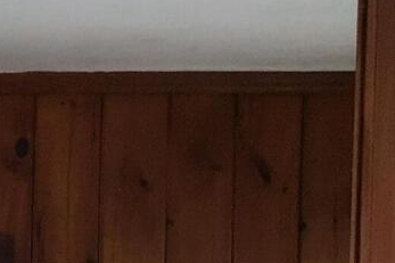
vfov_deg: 7.5
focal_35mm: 168
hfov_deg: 11.4
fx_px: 1842
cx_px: -299
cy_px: 668
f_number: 1.8
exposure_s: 1/15
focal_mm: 3.99
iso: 50
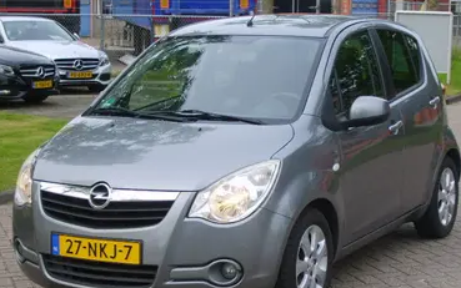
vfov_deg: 15.5
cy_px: 199
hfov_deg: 24.6
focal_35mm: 84
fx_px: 1056
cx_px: 277
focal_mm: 10.3
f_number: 3.6
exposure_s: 1/180
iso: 50
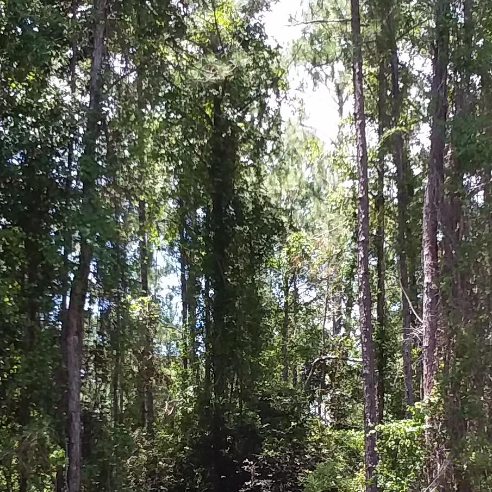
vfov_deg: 23.4
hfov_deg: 23.6
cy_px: 388
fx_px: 1174
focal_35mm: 73
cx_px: 286
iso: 40
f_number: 1.9
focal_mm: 2.47
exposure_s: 1/241
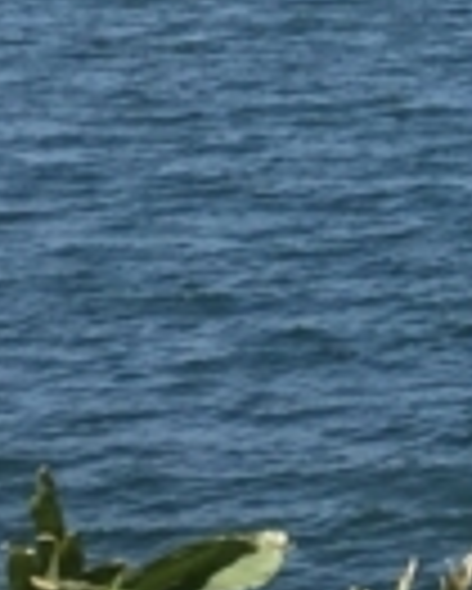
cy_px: -369
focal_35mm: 221
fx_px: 3855
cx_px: 998
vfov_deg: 8.5
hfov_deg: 6.7
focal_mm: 4.15
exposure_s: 1/1721
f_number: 2.2
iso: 32
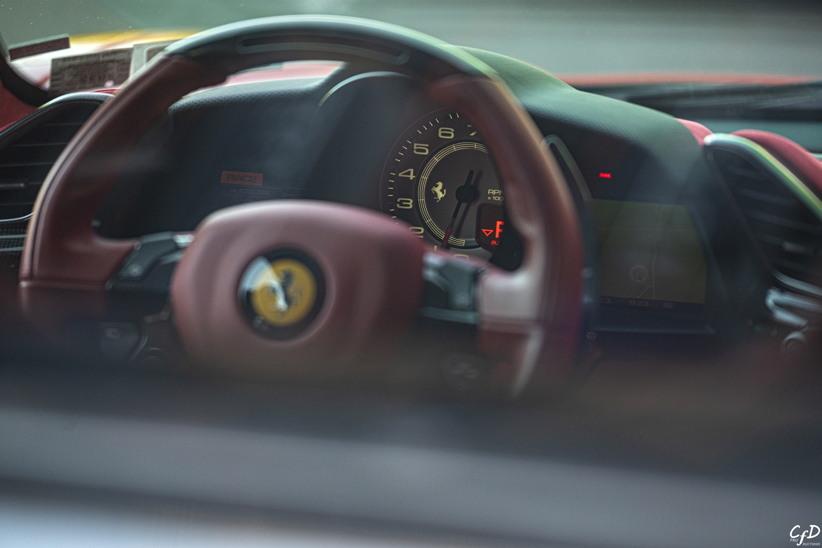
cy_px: 274
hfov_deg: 10.2
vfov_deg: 6.8
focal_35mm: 201
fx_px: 4590
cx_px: 412
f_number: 2.8
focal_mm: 200
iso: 800
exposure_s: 1/60
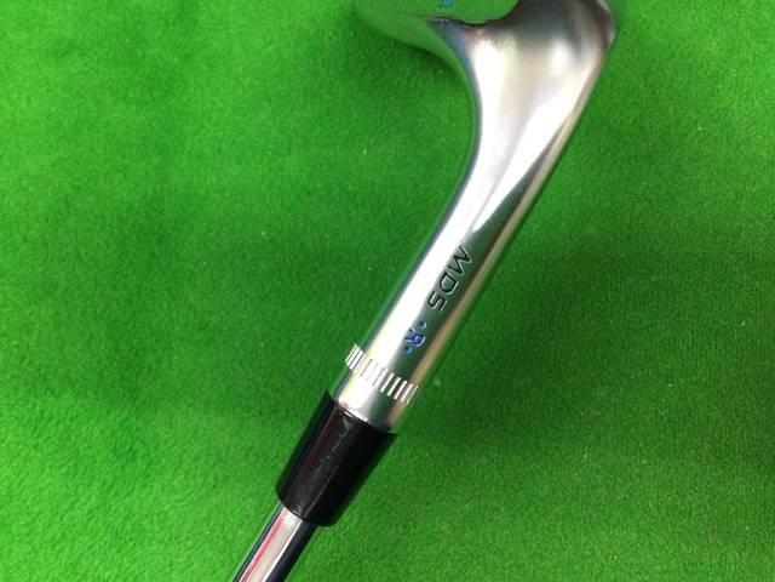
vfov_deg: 45.4
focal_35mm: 31
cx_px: 388
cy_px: 291
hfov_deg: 58.4
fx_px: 694
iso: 200
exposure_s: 1/30
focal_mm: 3.3
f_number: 2.4
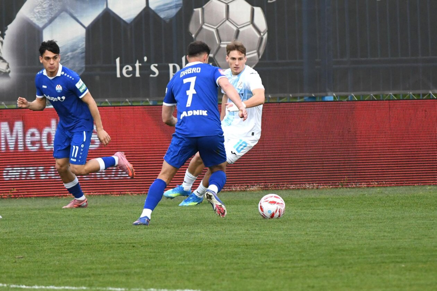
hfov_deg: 6.9
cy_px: 146
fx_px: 3641
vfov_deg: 4.6
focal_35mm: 300
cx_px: 218
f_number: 4
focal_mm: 200
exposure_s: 1/2500
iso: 1600
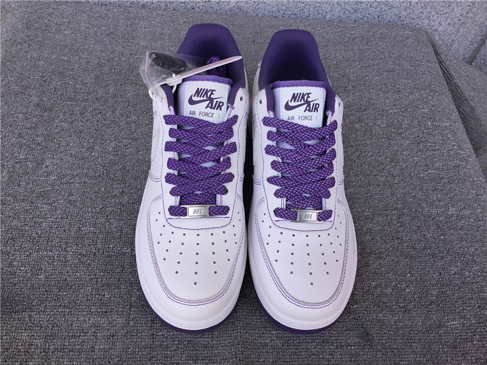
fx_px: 436
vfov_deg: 45.4
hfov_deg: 58.4
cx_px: 244
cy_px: 182
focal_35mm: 31
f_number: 2.4
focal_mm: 3.3
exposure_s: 1/294
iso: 25
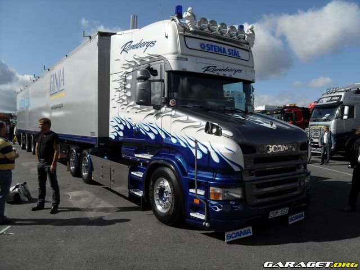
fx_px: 291
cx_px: 180
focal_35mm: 28
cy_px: 135
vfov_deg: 49.7
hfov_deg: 63.4
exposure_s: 1/350
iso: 80
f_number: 7.1
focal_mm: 6
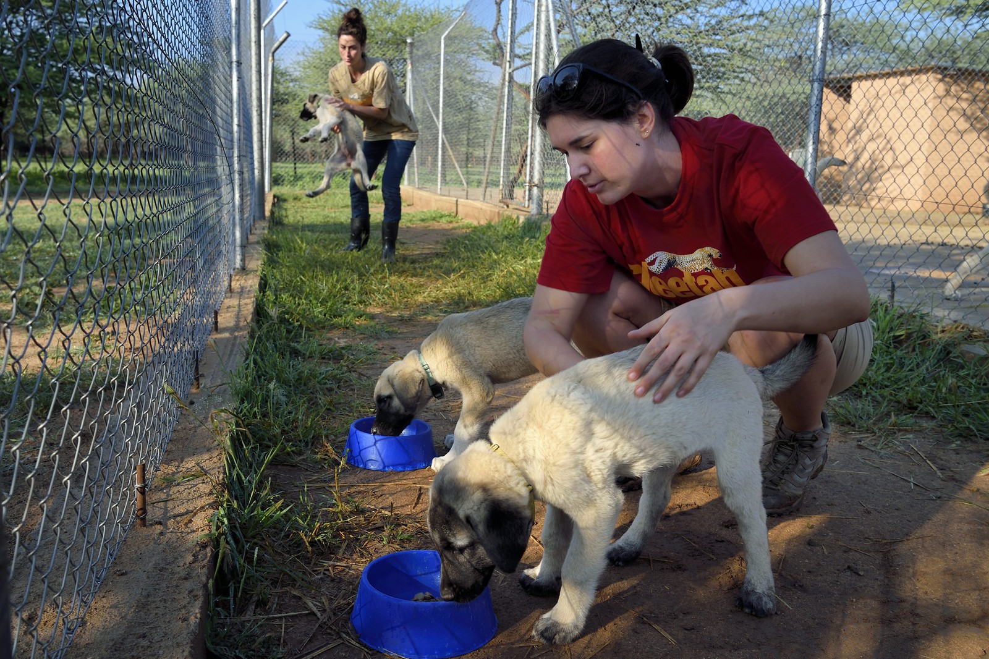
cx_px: 494
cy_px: 330
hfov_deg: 58.7
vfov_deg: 41.1
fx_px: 879
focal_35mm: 32
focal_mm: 32
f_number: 8
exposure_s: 1/250
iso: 200
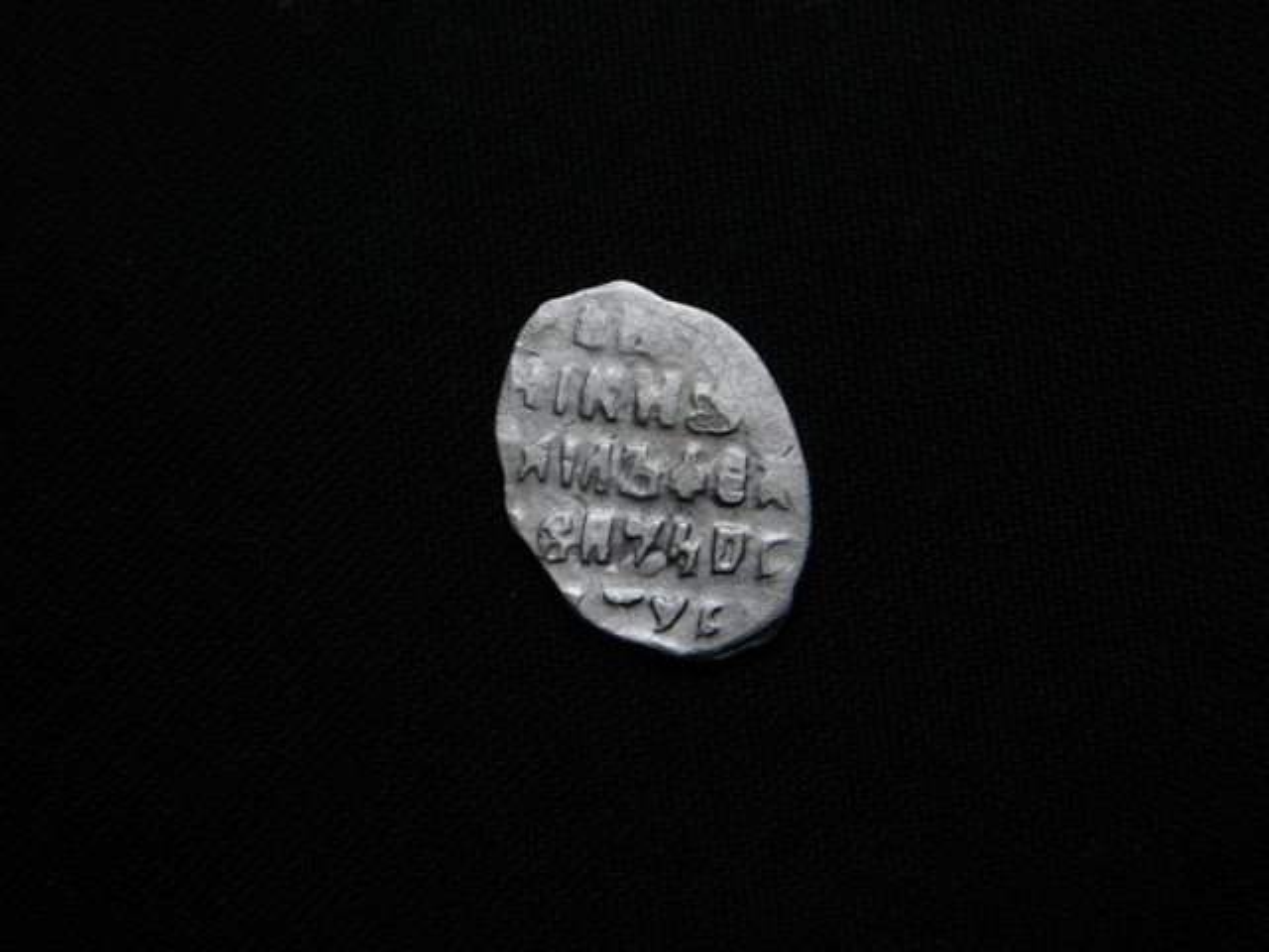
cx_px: 634
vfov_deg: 8.1
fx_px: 6745
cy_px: 476
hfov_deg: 10.7
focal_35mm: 184
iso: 125
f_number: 5.4
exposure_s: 1/1000
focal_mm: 32.7
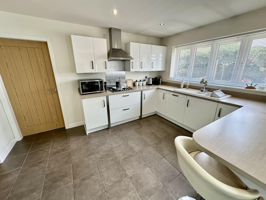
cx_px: 133
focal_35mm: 14
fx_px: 108
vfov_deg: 85.7
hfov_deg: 102.1
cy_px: 100
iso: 100
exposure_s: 1/100
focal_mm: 2.22
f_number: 2.2
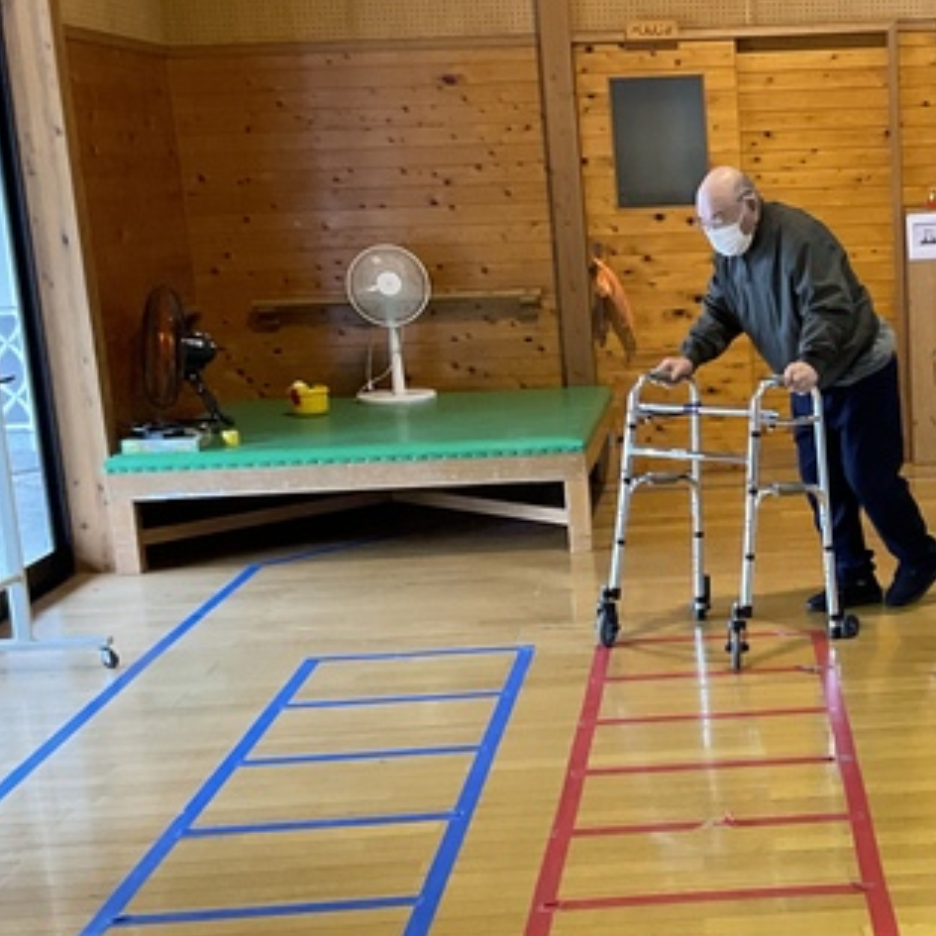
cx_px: 826
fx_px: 1988
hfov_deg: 25.7
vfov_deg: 26.4
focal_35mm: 65
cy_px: 612
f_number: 1.8
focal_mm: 3
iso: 125
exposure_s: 1/60
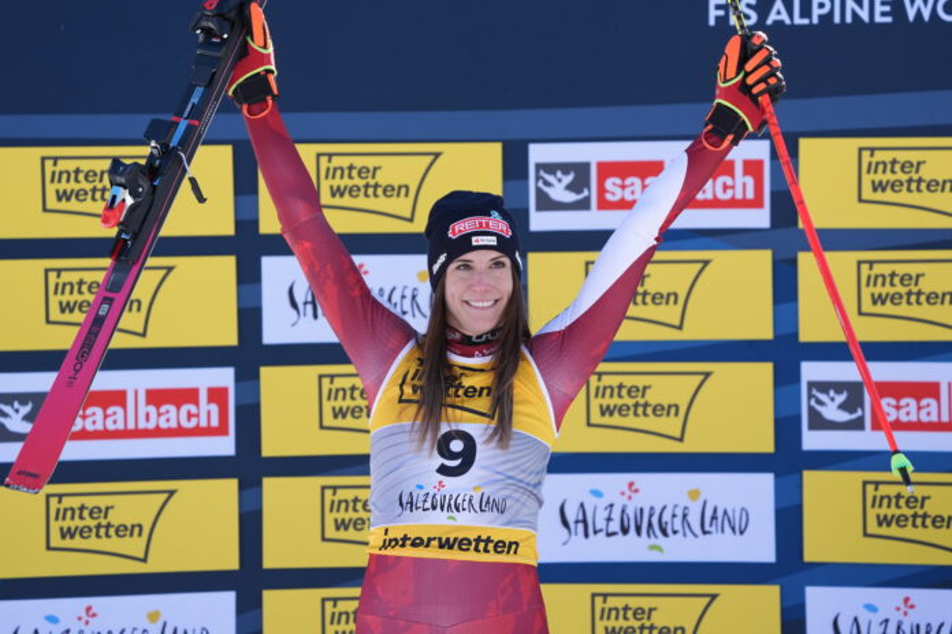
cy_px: 317
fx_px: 7933
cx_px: 476
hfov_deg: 6.9
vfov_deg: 4.6
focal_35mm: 300
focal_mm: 300
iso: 400
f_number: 6.3
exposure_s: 1/640
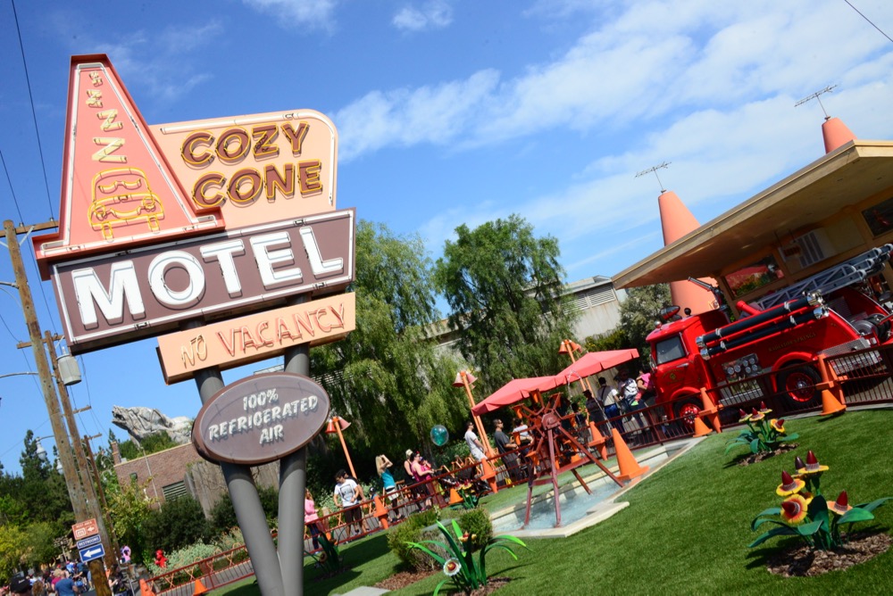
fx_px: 695
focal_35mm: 28
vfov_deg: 46.5
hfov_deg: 65.4
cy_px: 298
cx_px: 446
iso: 2000
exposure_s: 1/1250
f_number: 18
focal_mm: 28
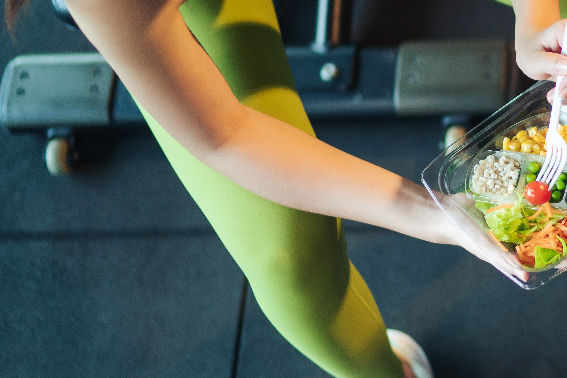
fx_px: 1449
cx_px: 731
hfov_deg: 20.3
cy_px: 92
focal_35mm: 92
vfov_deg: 14.8
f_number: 1.4
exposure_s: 1/250
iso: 200
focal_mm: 35
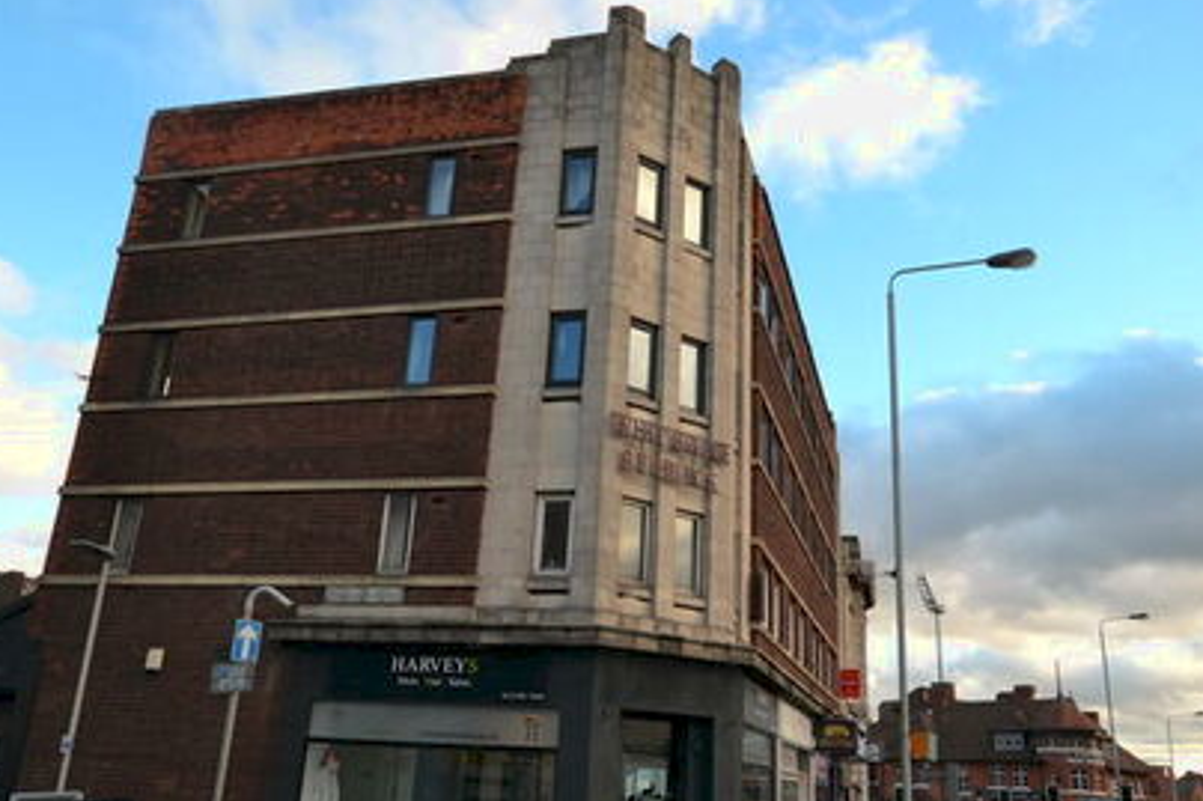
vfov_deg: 49.4
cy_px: 457
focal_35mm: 26
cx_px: 640
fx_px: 868
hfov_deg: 69.3
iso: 140
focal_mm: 10
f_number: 5.6
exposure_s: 1/125
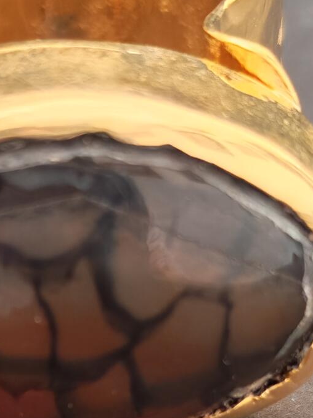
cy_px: 451
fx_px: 1749
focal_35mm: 145
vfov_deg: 13.4
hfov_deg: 10.2
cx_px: 34
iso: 640
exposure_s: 1/50
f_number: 1.9
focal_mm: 6.12
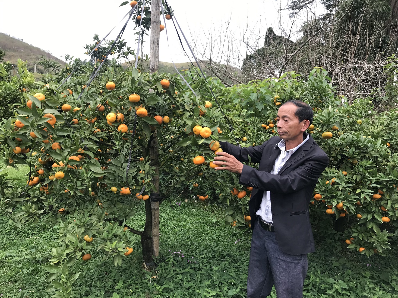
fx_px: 322
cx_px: 199
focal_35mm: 28
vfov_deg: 49.8
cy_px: 149
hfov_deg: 63.4
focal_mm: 3.99
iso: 25
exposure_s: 1/100
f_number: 1.8
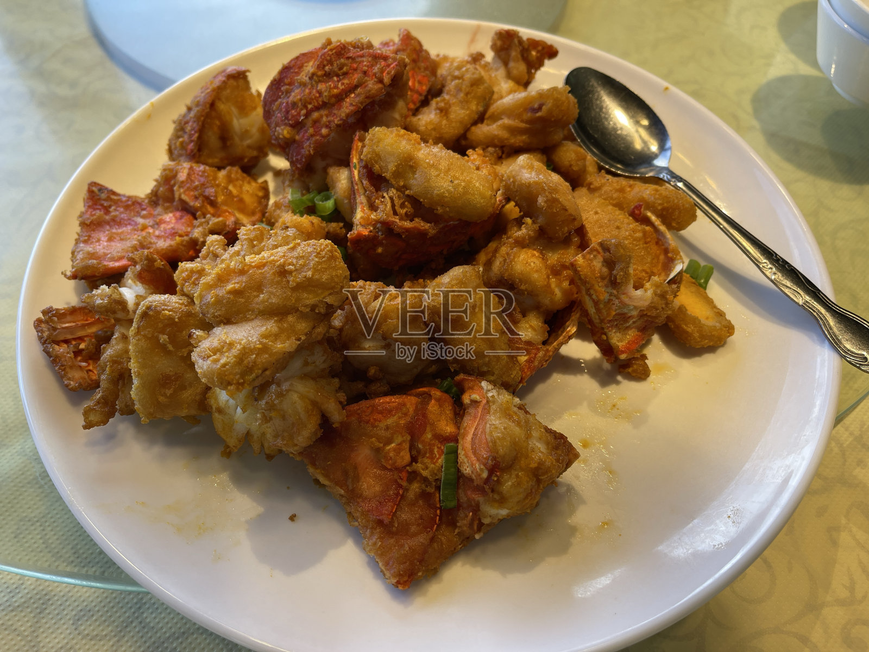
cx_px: 434
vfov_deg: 54.9
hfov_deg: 69.4
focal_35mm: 25
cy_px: 326
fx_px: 628
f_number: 1.6
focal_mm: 5.1
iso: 40
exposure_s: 1/120
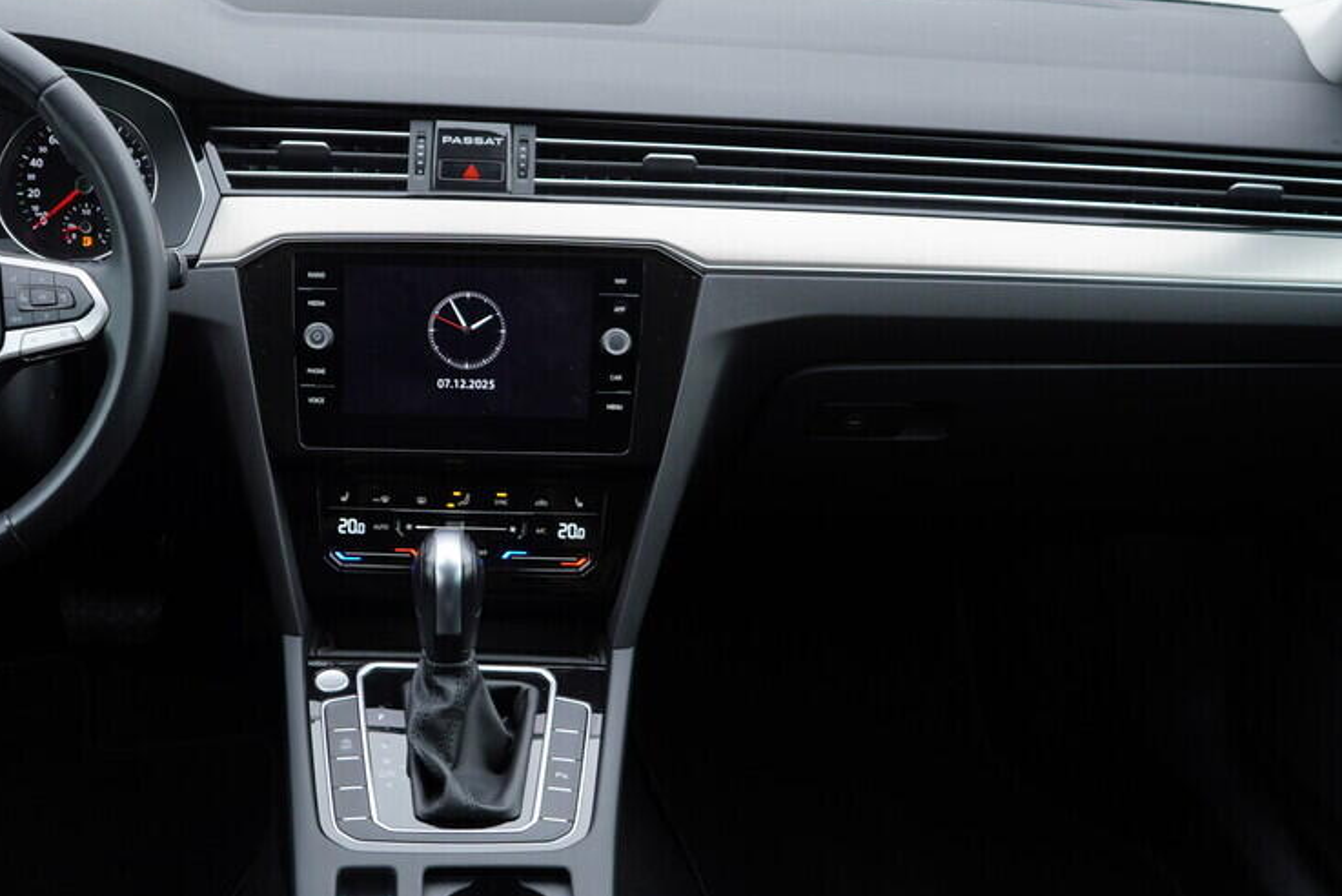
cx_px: 453
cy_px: 482
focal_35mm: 50
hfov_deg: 39.1
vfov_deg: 27.0
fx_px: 1865
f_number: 2.8
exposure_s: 1/40
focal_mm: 24
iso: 125
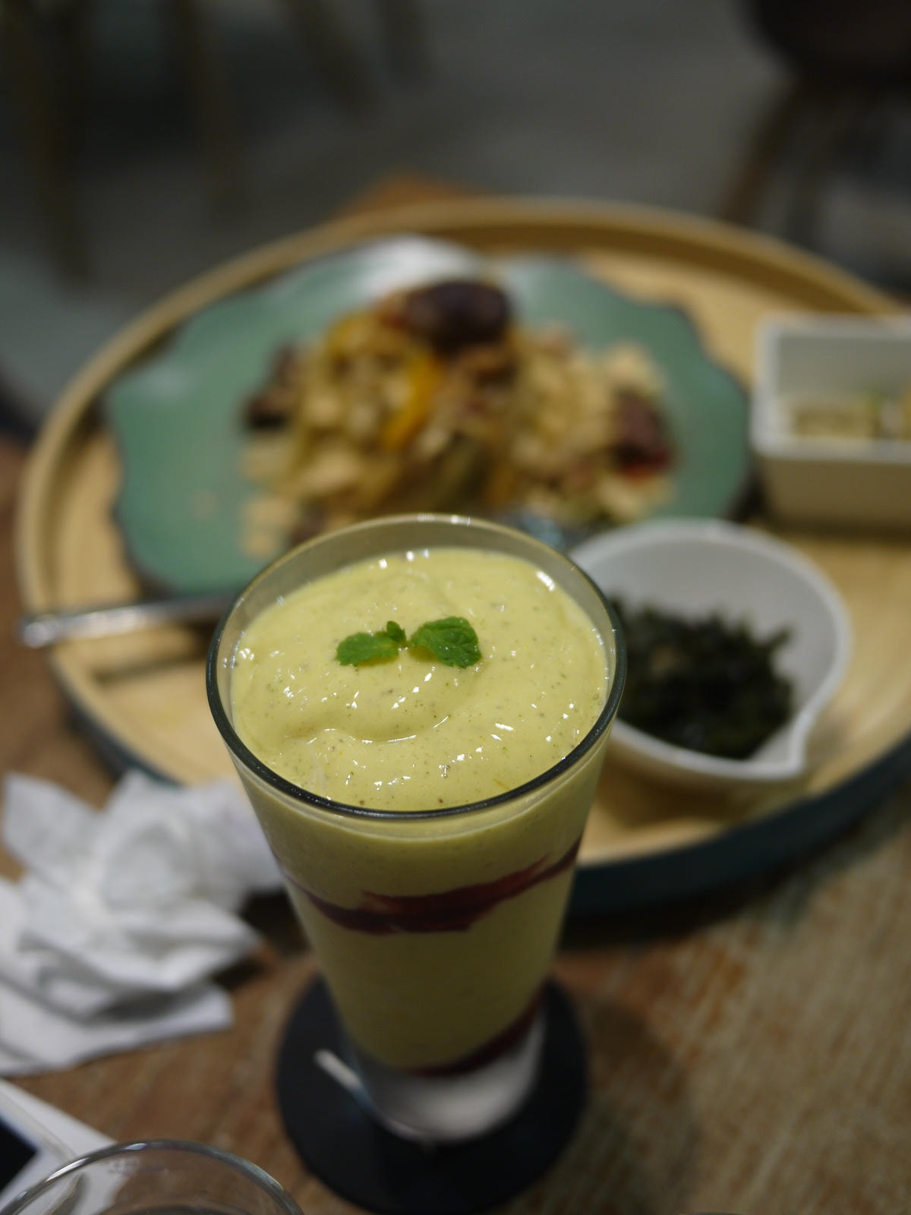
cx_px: 456
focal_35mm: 40
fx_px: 1404
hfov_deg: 36.0
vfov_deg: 46.8
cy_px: 608
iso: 160
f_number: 1.7
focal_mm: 20
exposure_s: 1/200
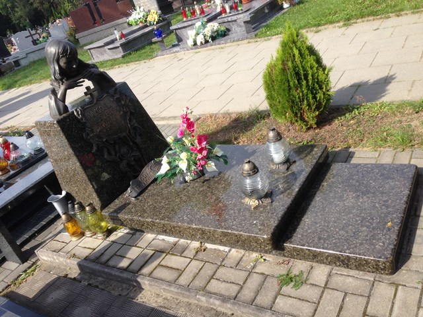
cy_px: 158
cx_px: 212
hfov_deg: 55.4
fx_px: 403
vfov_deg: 42.9
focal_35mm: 33
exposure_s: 1/678
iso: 50
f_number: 2.4
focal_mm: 4.12
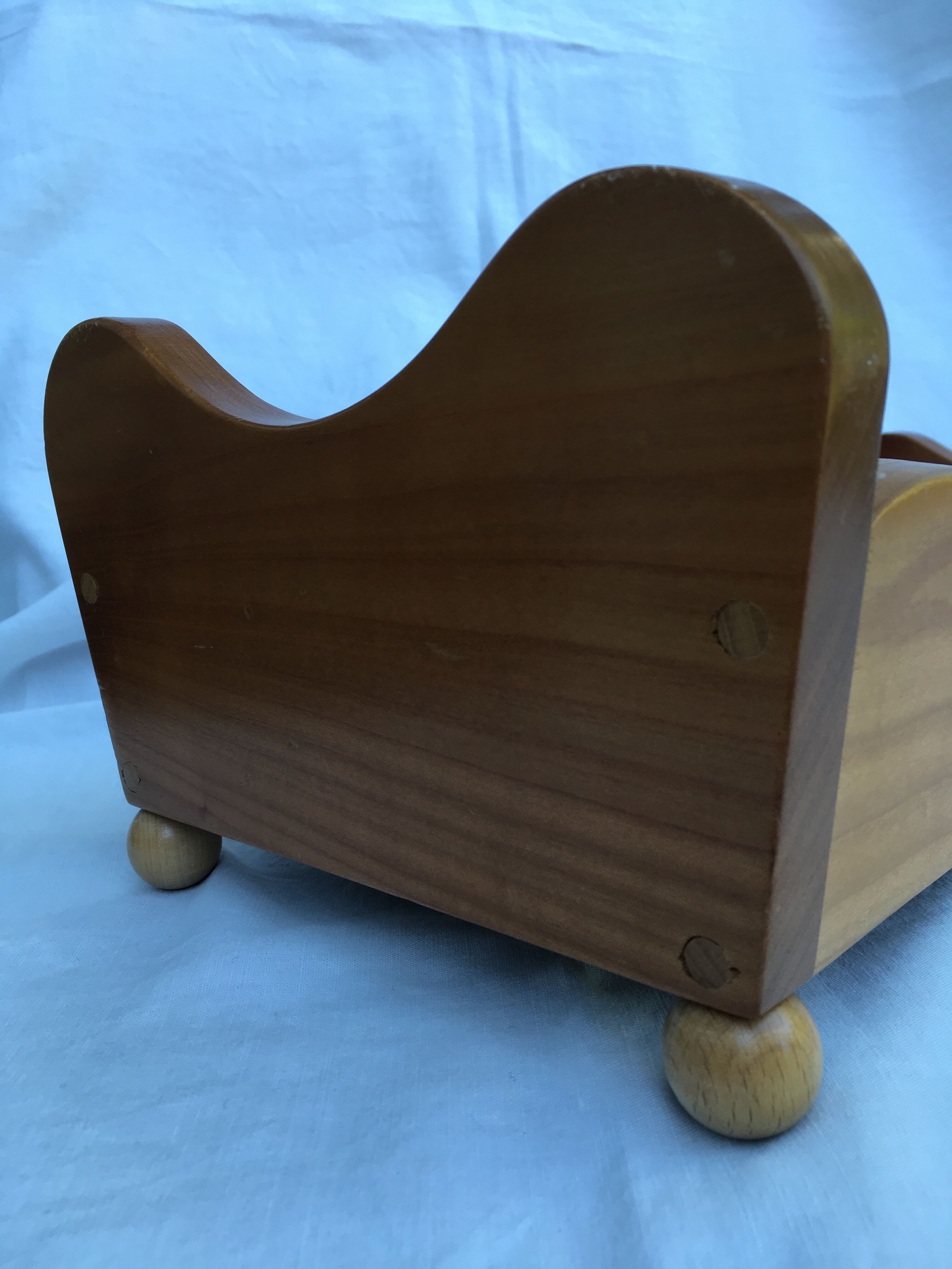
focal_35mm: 29
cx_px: 476
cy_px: 634
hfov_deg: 48.2
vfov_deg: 61.7
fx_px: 1063
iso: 32
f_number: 2.2
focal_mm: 4.15
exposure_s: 1/100
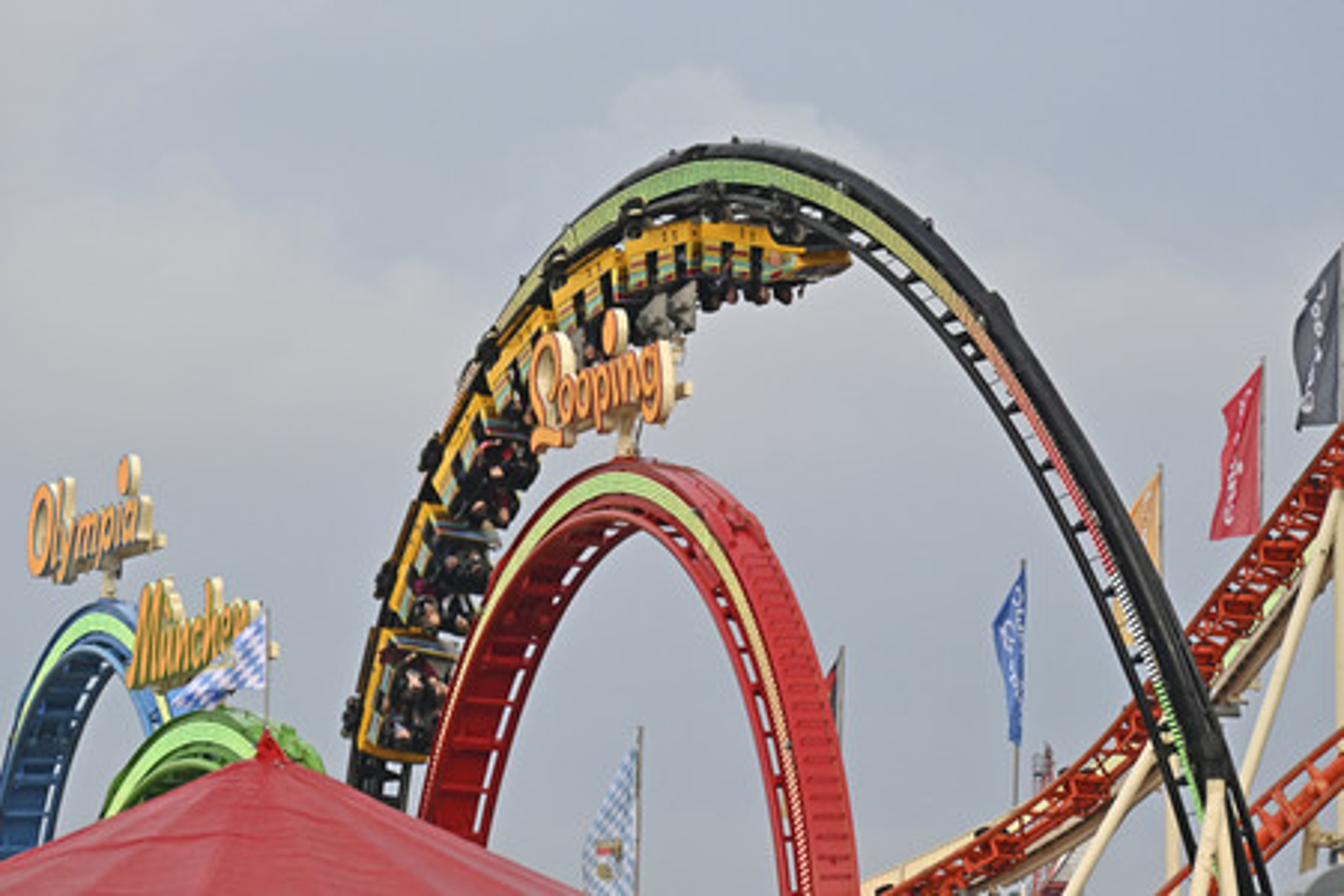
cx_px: 672
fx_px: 11199
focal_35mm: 300
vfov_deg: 4.6
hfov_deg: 6.9
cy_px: 448
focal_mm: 200
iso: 500
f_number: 6.3
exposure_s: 1/500
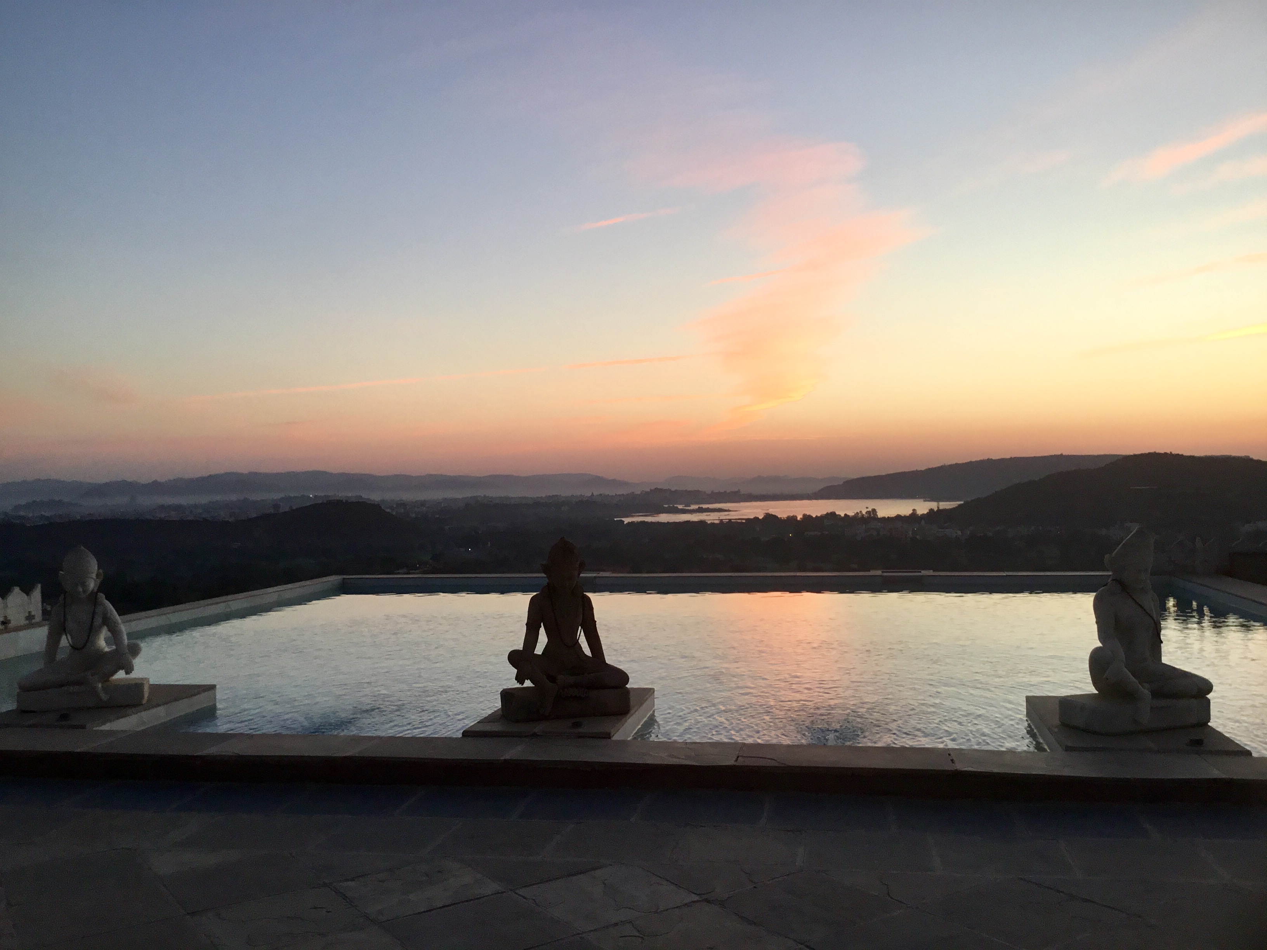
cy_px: 475
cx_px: 634
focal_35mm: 31
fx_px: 1135
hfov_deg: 58.4
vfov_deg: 45.4
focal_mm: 3.3
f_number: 2.4
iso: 32
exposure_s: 1/50
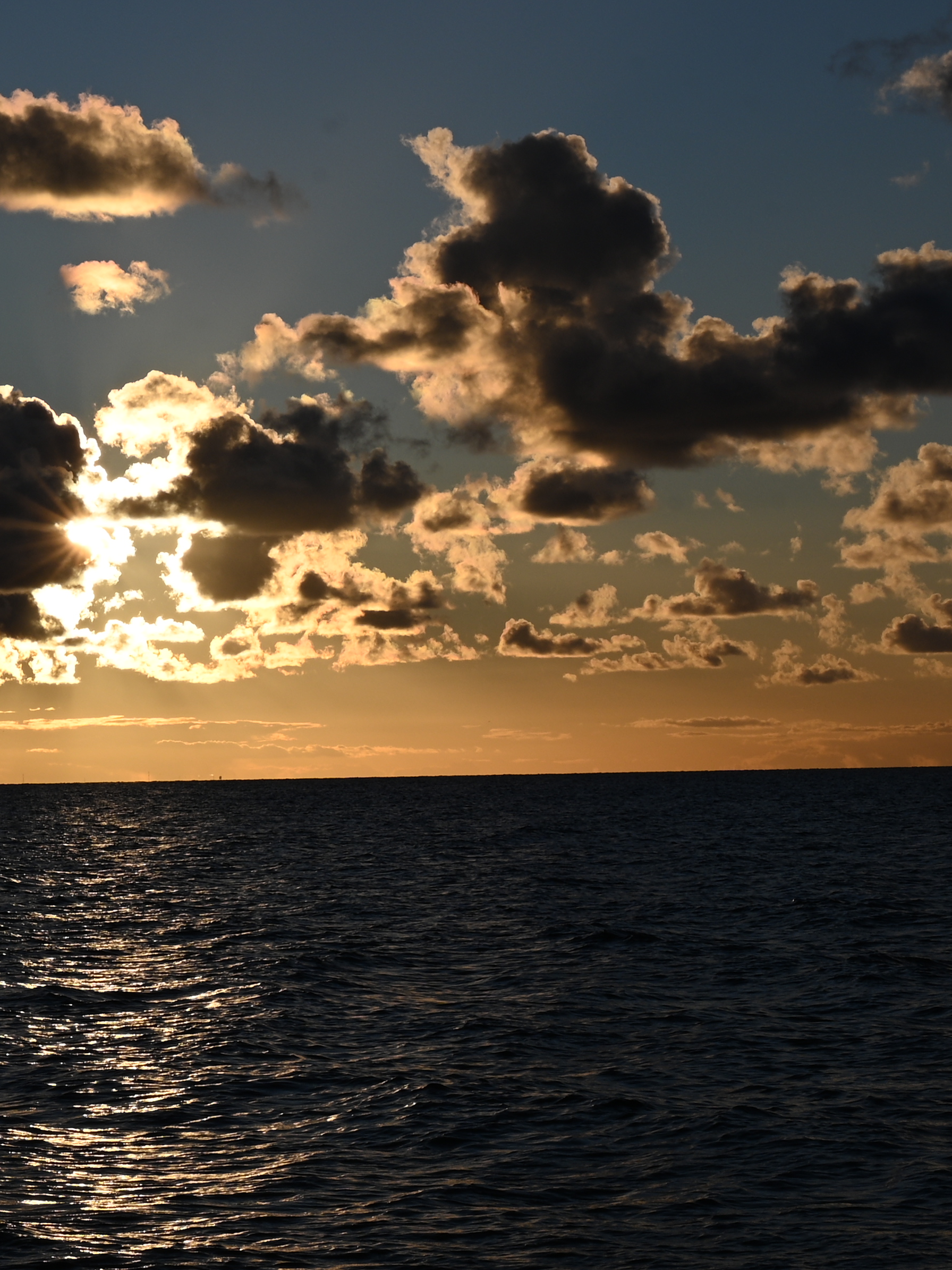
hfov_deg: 13.7
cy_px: 396
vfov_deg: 18.3
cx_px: 124
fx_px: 3924
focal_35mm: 107
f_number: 16
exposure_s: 1/400
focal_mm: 44
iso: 100
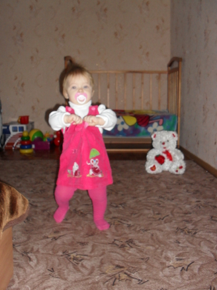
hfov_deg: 39.6
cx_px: 108
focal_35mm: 36
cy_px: 143
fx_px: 301
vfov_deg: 51.4
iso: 200
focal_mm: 6.3
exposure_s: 1/45
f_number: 3.2
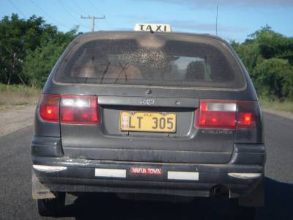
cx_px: 146
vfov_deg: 13.0
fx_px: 965
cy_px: 110
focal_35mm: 114
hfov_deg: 17.3
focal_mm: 18.9
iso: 80
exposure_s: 1/500
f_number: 4
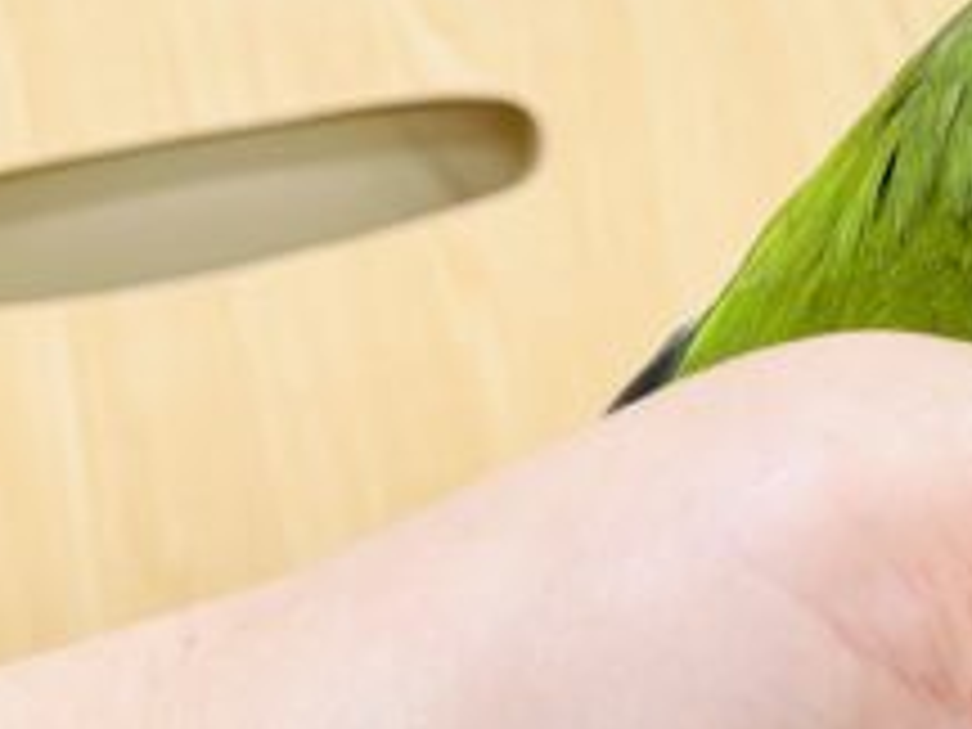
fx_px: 4324
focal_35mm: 154
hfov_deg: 12.4
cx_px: 1292
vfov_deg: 9.6
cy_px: -18
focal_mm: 6
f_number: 2
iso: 80
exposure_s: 1/99
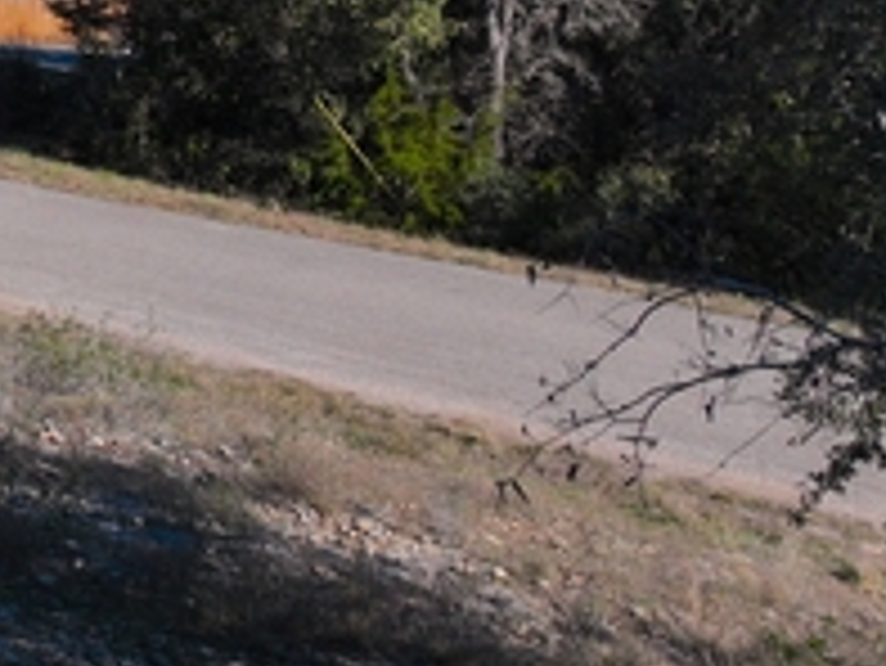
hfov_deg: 21.1
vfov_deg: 17.6
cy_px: -225
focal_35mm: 78
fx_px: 1998
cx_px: -441
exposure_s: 1/3200
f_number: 2.8
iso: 100
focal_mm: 12.29
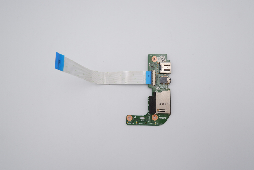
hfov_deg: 76.1
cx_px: 127
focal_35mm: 23
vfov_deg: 55.1
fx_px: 162
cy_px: 85
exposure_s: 1/400
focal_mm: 15
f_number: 8
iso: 1250
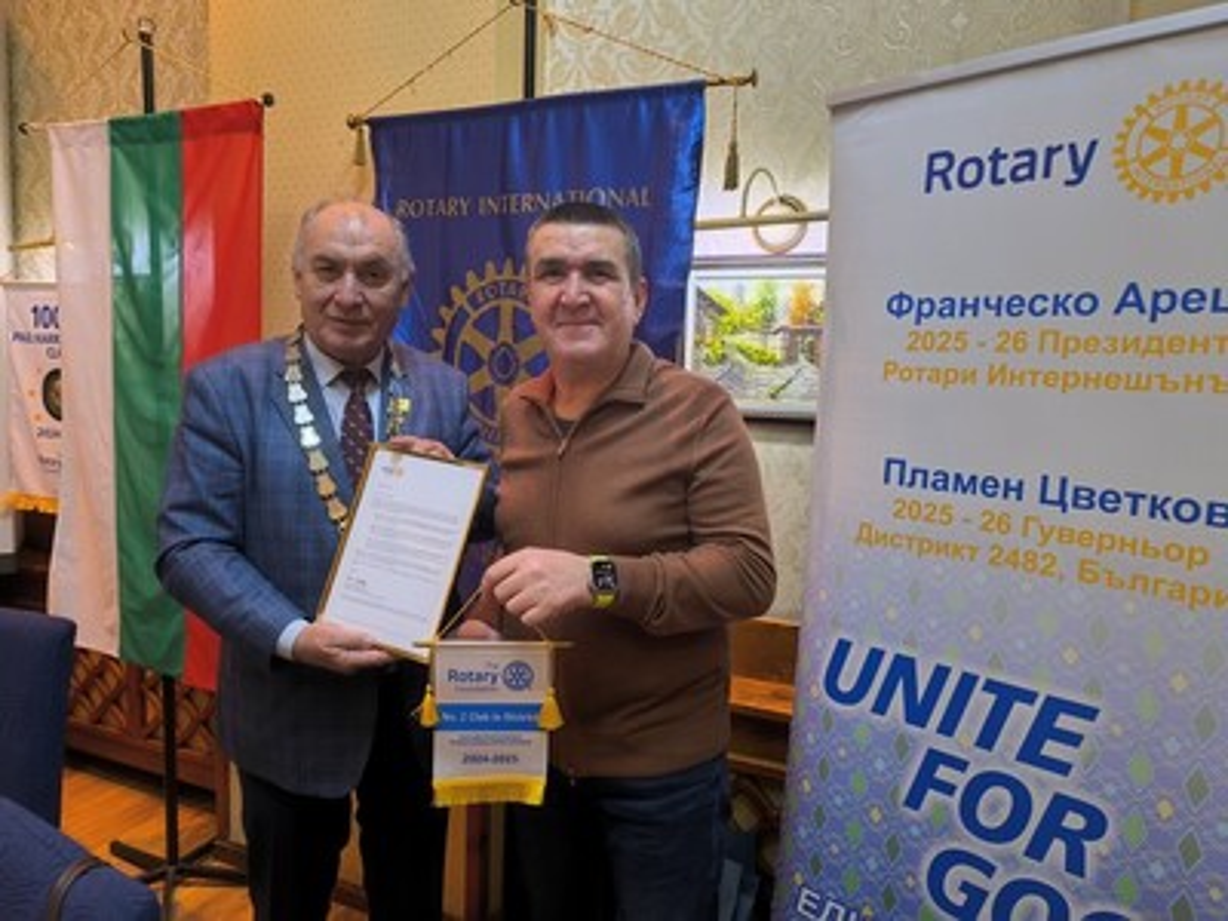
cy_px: 460
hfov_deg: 73.9
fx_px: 816
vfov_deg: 58.9
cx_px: 614
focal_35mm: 23
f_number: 1.65
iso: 3200
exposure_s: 1/16.7
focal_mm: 6.14
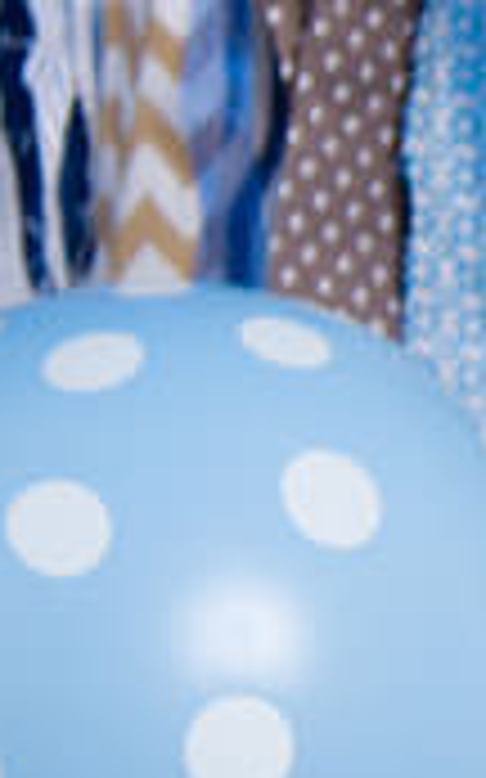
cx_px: 1755
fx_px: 7508
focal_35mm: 354
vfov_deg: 5.9
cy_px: 679
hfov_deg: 3.6
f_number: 4
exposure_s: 1/200
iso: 500
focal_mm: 50
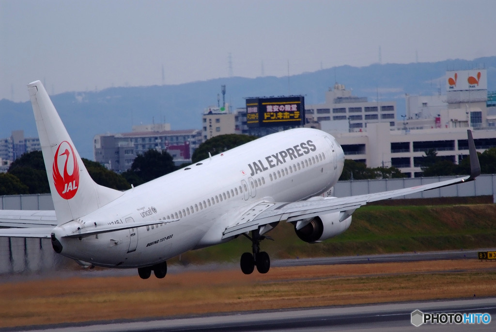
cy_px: 166
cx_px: 248
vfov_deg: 2.2
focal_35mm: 630
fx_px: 8688
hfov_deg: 3.3
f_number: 5.6
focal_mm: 420
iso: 500
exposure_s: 1/4500
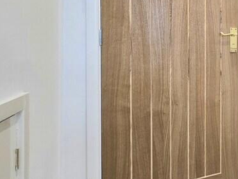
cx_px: 320
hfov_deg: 34.2
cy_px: 48
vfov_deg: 39.8
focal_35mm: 35
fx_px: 241
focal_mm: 2.2
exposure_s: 1/50
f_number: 2.2
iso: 125
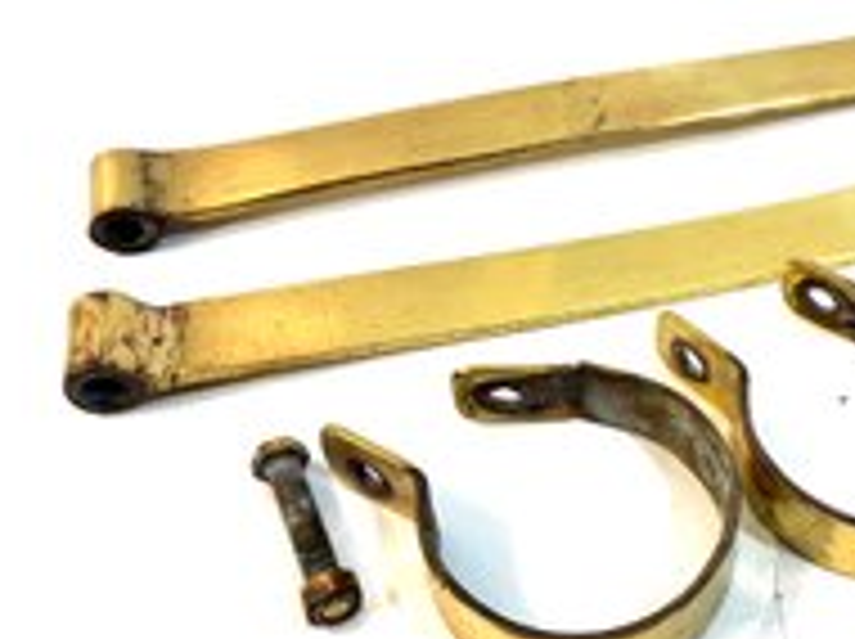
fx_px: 1159
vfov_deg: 30.8
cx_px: 722
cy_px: 349
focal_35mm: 47
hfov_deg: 38.5
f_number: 1.6
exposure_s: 1/182
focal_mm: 5.96
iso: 40
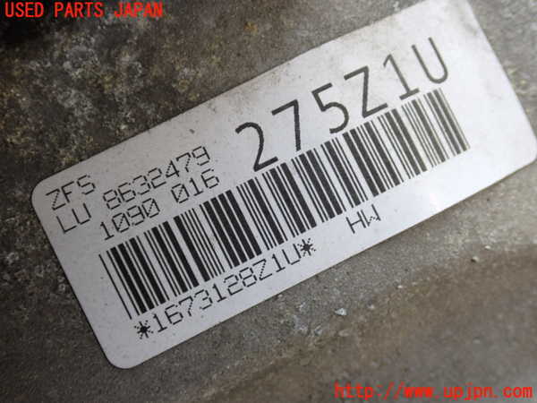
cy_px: 202
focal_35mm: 47
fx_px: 729
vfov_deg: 30.9
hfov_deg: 40.4
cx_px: 268
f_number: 3.1
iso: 200
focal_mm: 8.4
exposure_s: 1/125
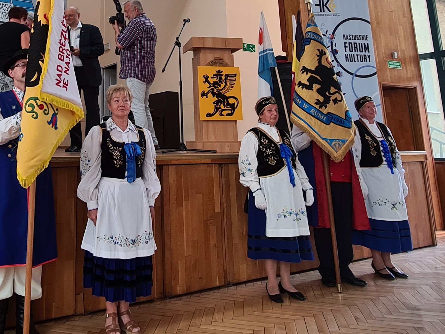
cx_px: 122
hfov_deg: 54.7
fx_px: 411
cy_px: 40
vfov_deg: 41.1
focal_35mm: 32
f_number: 2.2
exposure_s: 1/50
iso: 80
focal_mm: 2.2
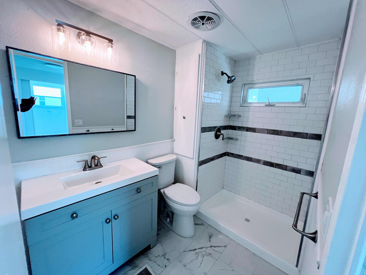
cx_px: 183
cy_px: 138
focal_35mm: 13
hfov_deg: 106.2
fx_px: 137
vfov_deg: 89.9
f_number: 1.8
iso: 200
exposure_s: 1/120
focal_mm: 1.57
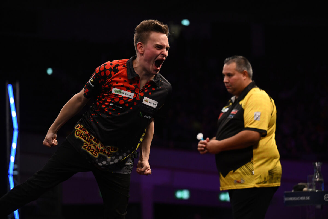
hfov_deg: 19.5
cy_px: 110
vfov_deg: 13.0
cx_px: 164
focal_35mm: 105
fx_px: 957
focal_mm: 105
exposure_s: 1/800
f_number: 2.8
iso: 2000
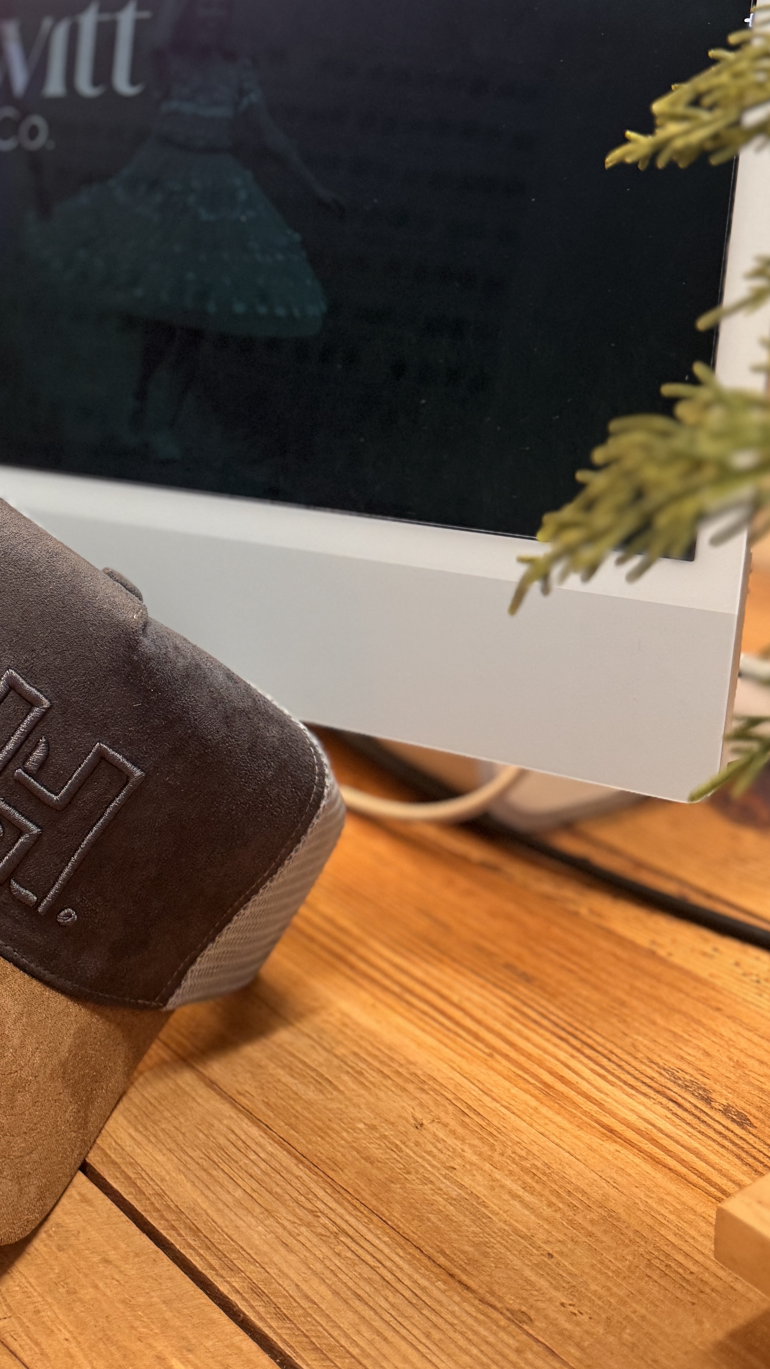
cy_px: 461
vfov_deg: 45.7
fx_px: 1597
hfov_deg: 25.4
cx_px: -46
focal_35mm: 44
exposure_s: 1/100
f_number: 1.78
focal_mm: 6.76
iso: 200
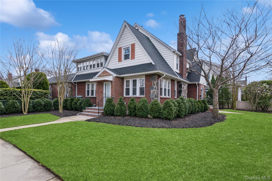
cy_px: 90
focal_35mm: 18
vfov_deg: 67.4
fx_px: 136
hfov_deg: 90.0
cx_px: 136
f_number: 14
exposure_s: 1/200
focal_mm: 18
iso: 640
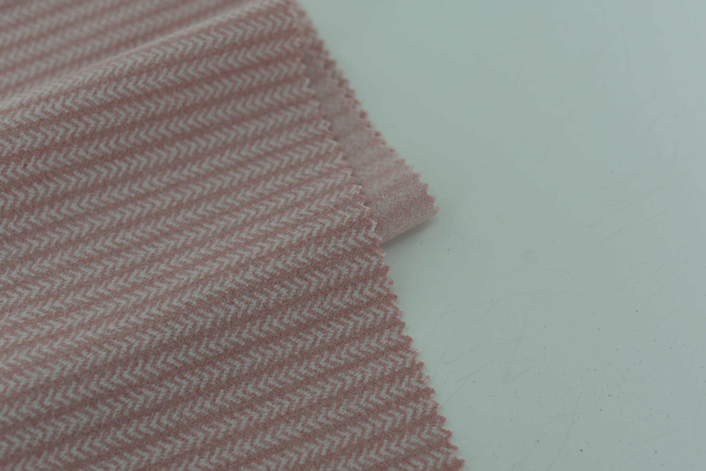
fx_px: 1138
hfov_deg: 34.5
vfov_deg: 23.4
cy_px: 236
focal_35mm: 58
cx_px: 355
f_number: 3.5
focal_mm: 50
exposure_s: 1/320
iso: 100
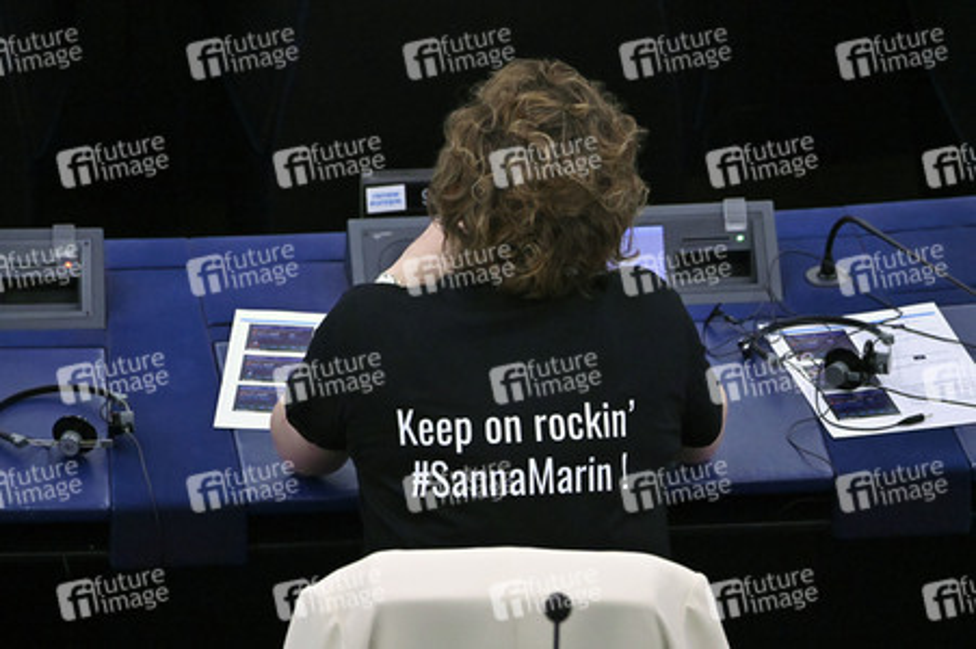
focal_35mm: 600
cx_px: 488
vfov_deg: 2.3
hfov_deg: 3.4
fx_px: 16254
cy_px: 324
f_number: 6.3
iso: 10000
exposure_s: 1/1000
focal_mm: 600
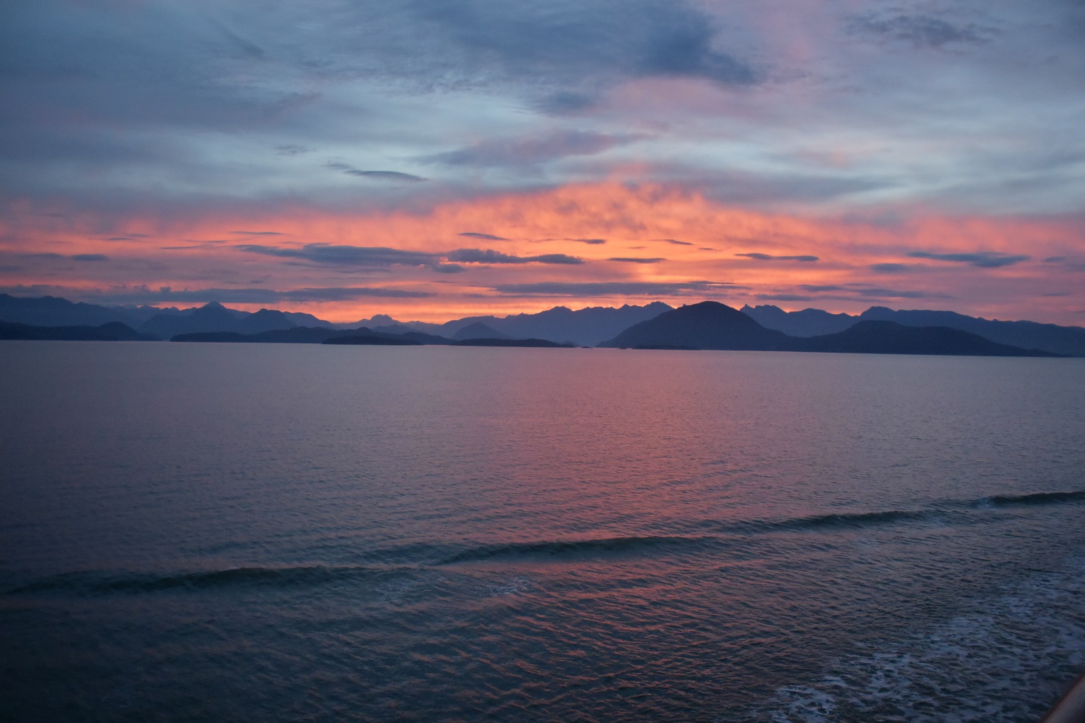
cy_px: 362
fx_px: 814
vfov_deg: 47.9
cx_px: 542
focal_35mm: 27
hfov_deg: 67.4
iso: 1800
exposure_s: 1/500
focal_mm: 10
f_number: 3.5
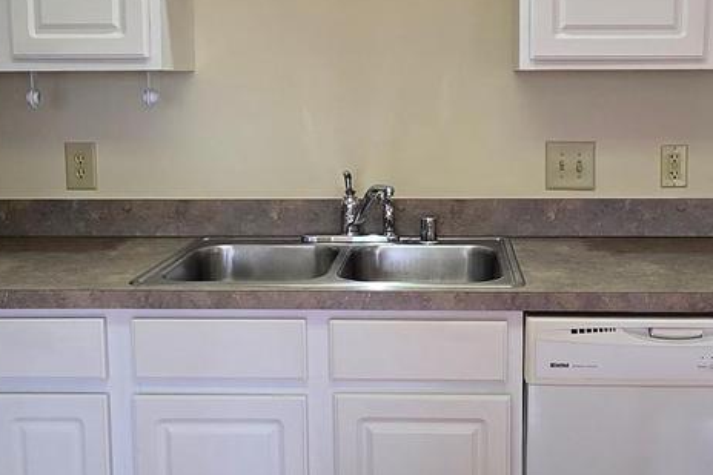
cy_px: 180
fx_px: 831
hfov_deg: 46.2
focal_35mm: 42
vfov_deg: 31.7
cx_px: 420
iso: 125
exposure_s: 1/60
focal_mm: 2.2
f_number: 2.2
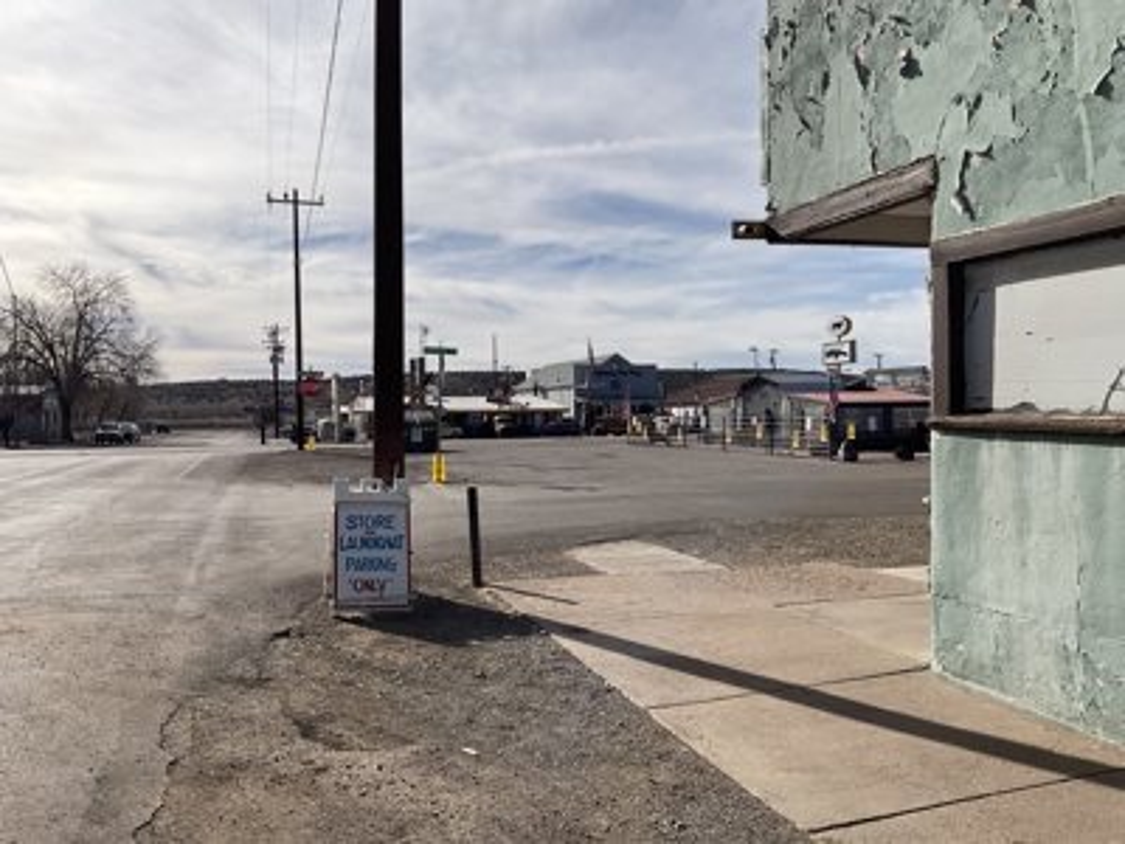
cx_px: 562
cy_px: 422
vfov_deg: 48.2
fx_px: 942
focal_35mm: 29
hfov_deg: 61.7
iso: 20
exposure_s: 1/5263
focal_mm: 3
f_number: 1.8
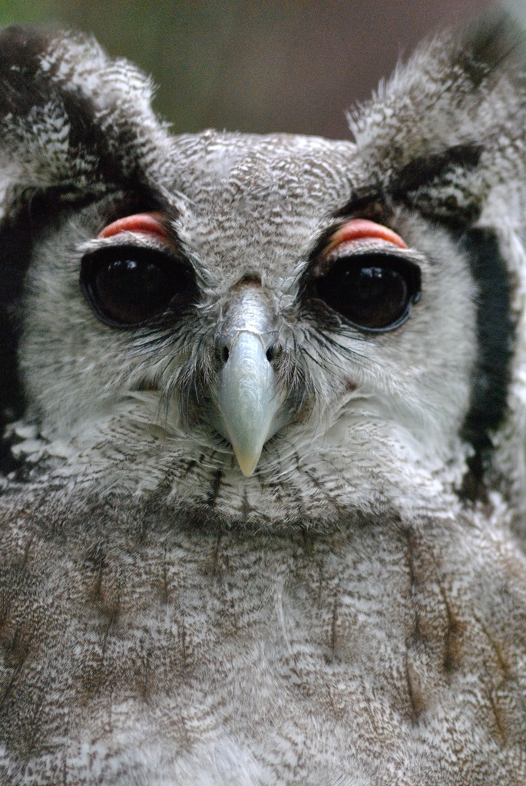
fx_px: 8199
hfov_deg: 3.7
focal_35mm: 375
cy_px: 393
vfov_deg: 5.5
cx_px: 263
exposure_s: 1/200
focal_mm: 250
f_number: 5
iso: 1600
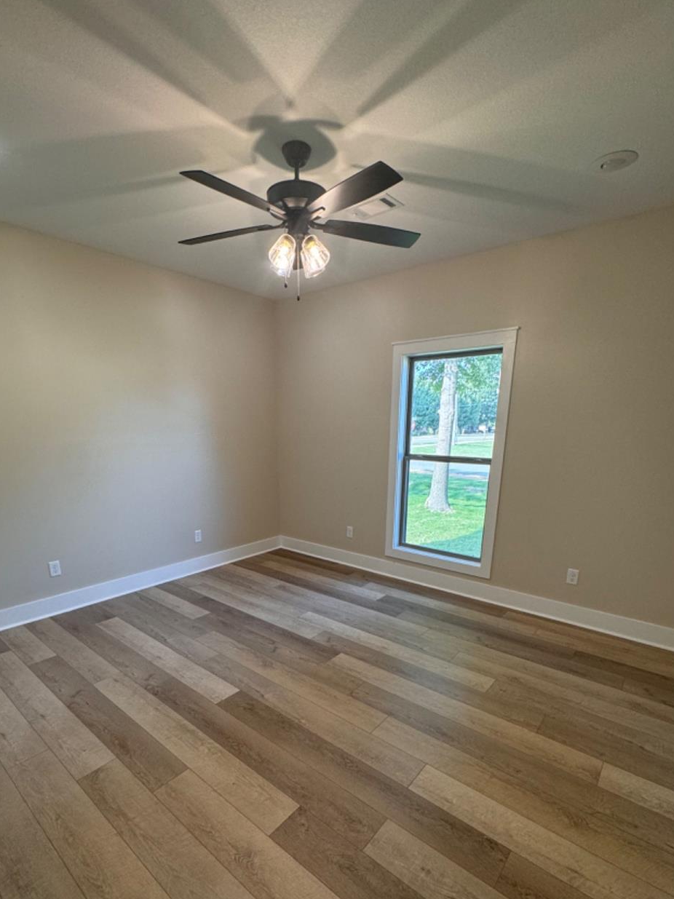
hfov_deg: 74.7
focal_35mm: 17
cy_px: 542
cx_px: 324
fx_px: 441
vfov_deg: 89.8
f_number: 2.2
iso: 125
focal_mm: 2.22
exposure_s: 1/120
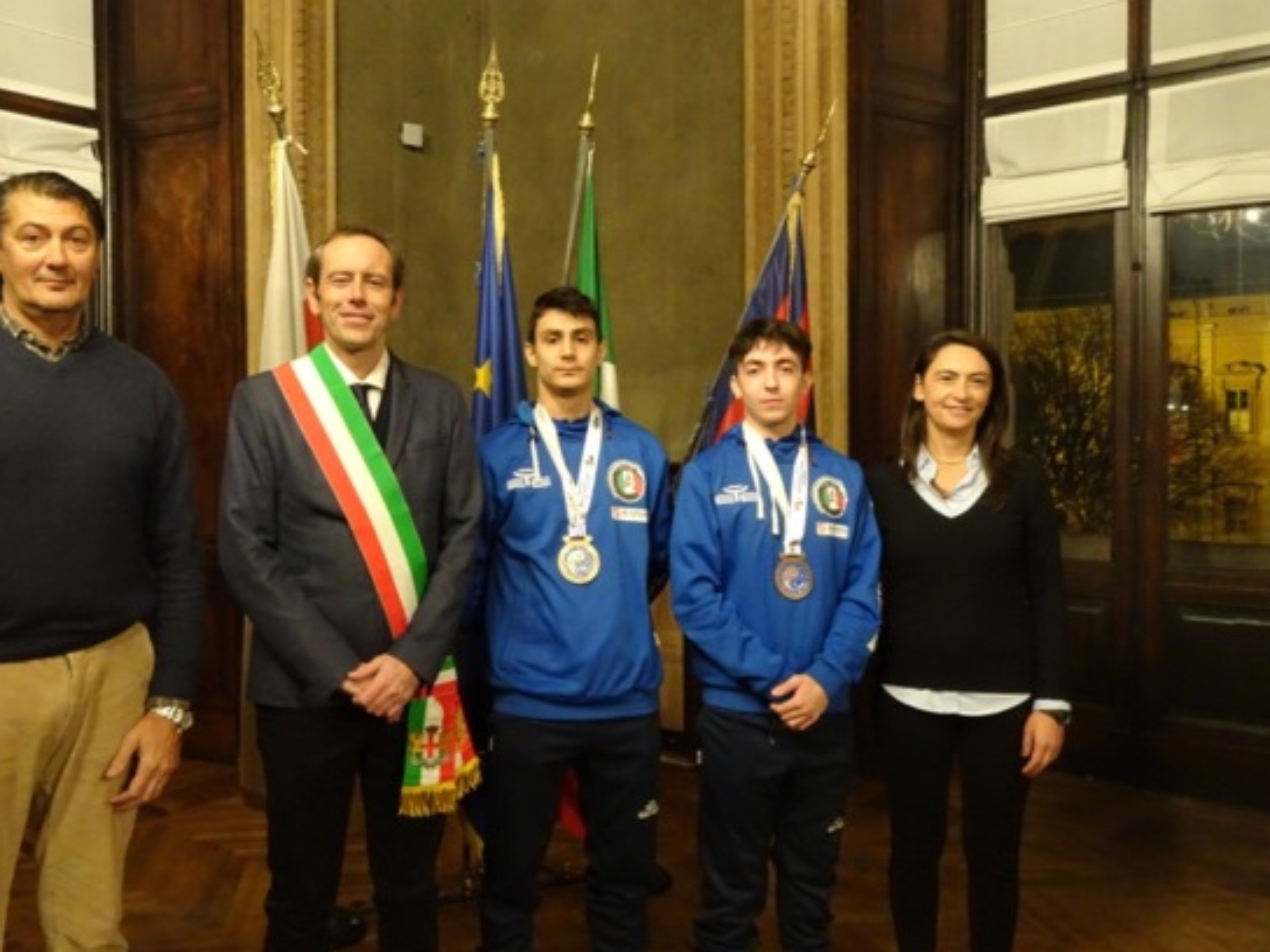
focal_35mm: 30
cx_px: 530
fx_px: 1101
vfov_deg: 46.8
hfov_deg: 59.6
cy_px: 453
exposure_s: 1/13
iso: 800
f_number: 3.5
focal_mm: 4.1
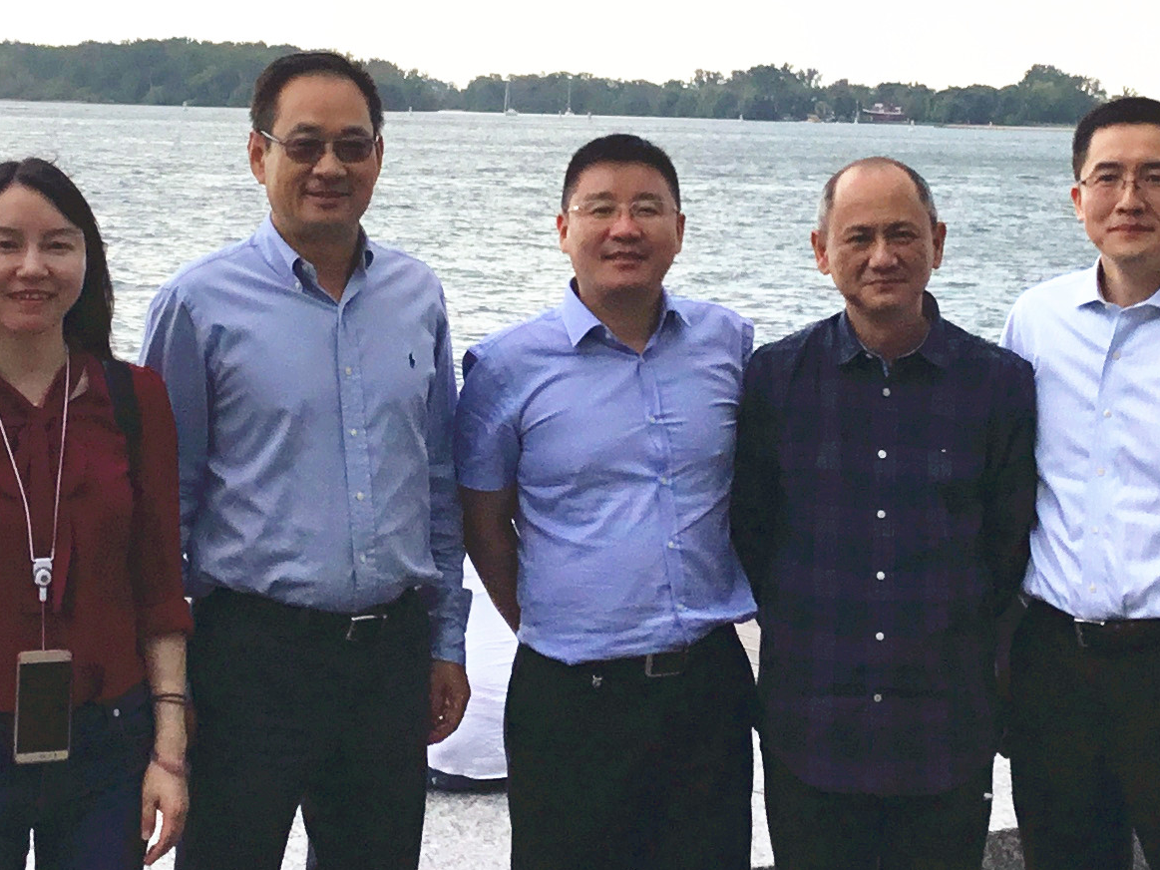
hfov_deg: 22.5
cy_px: 213
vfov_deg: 16.9
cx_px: 708
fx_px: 2915
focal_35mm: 87
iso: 25
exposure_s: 1/886
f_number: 2.4
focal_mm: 3.3
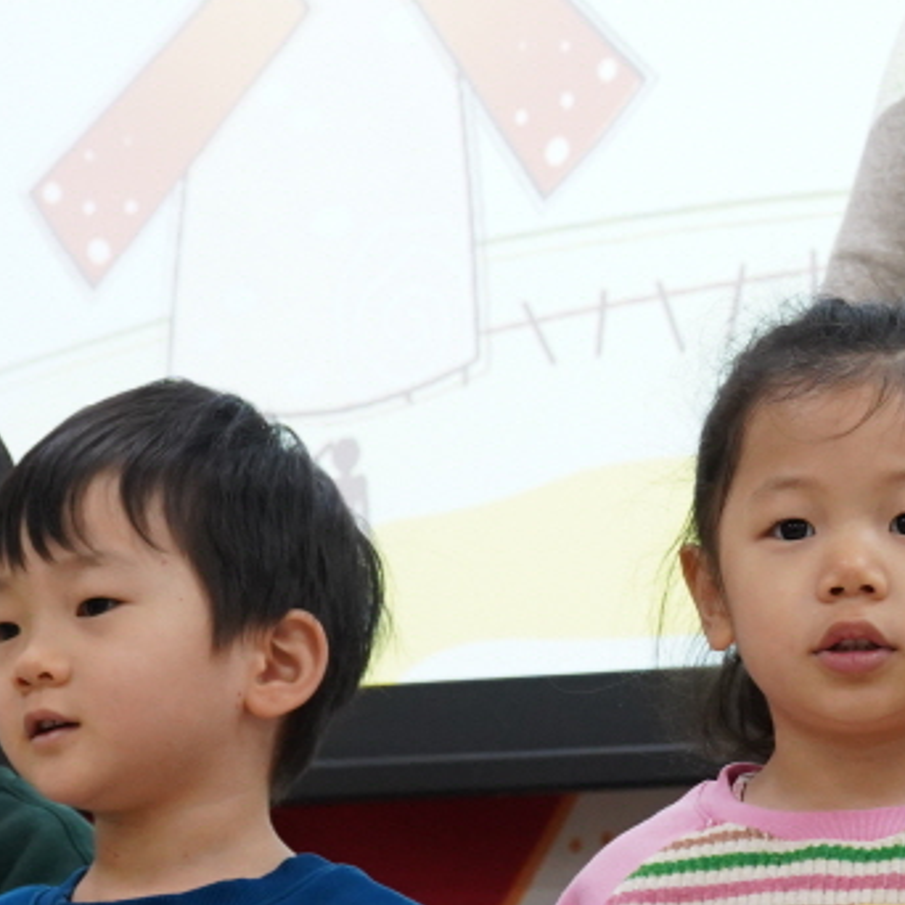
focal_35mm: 194
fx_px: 5738
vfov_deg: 9.0
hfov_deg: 9.0
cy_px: 703
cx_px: 818
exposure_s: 1/80
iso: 2500
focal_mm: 60
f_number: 7.1
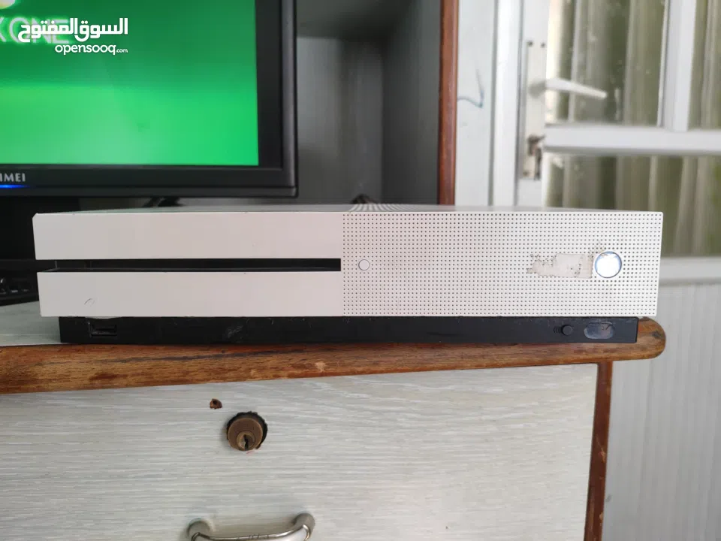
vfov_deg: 56.8
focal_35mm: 24
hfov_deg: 71.6
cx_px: 360
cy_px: 270
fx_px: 500
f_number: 1.89
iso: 723
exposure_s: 1/120
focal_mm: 5.89
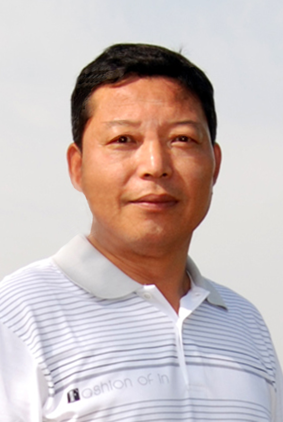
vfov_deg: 57.2
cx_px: 142
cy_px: 211
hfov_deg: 40.1
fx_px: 388
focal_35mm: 33
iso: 100
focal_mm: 22
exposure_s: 1/200
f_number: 3.5
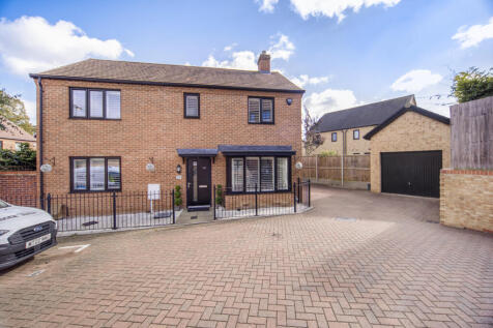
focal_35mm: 18
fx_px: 246
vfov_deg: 67.3
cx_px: 246
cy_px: 164
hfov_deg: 90.0
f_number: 5.6
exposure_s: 1/200
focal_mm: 18
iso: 100
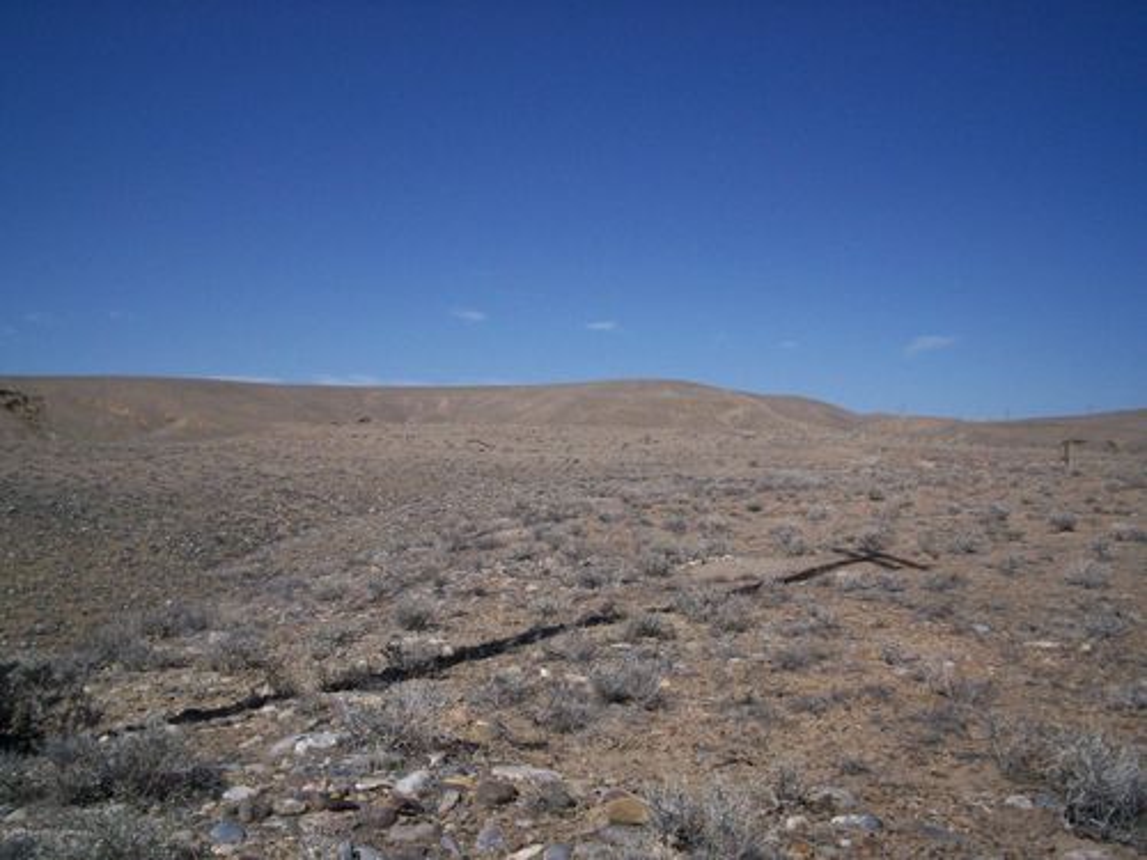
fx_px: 1193
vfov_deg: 39.7
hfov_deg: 51.4
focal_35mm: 36
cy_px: 430
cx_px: 574
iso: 100
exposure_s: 1/1538
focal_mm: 5.9
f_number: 4.5
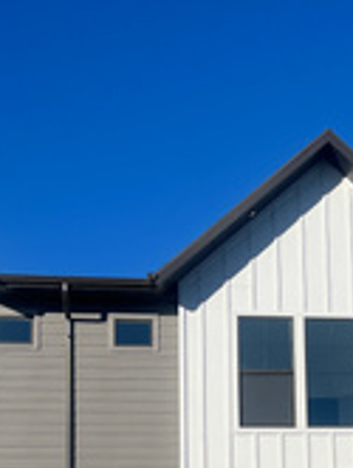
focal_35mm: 75
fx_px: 1017
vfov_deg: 24.9
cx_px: 333
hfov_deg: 19.3
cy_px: 448
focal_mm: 5.1
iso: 50
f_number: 1.6
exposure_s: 1/6173
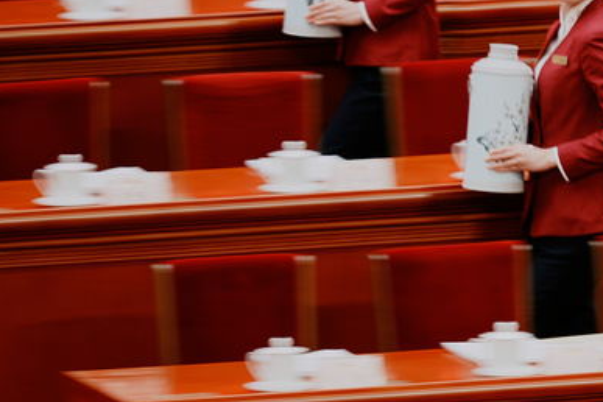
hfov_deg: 1.9
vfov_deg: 1.3
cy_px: 214
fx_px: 17737
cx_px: 670
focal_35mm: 1059
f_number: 2.8
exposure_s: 1/20
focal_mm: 400
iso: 100
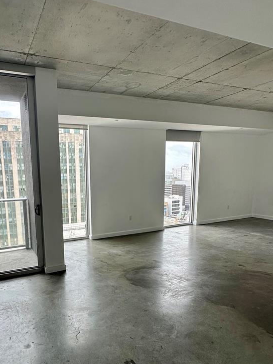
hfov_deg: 57.3
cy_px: 214
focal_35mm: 23
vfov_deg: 73.3
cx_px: 86
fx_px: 242
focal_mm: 2.22
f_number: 2.2
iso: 40
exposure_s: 1/156
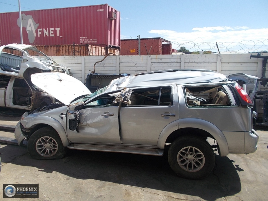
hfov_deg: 67.3
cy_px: 100
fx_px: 201
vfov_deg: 53.1
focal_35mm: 26
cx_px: 134
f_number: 8
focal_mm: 4.6
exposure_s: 1/125
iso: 80
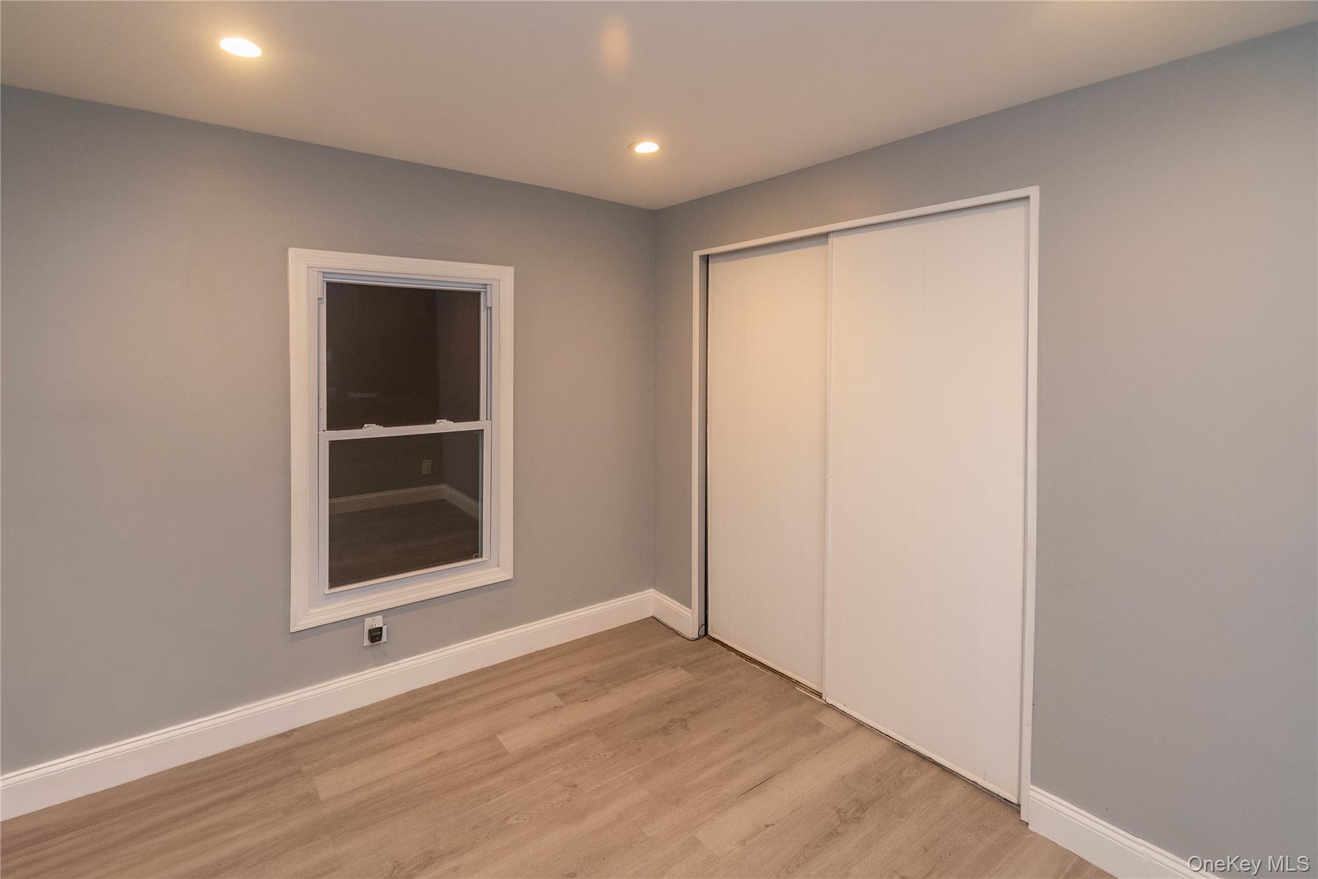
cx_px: 659
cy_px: 440
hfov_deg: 100.4
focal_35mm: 15
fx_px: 549
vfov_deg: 77.3
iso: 1800
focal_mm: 10
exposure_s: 1/60
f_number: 5.6
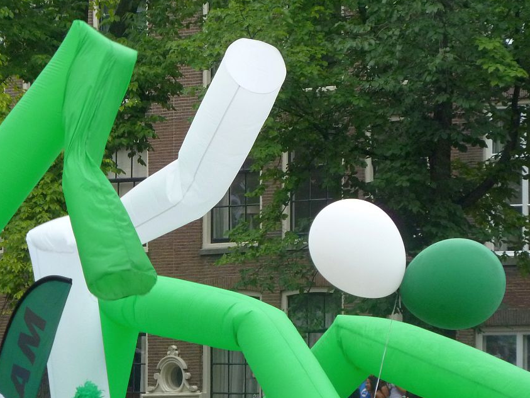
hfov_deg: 9.0
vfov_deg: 6.7
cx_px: 228
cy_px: 232
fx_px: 3383
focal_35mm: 221
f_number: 4.5
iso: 320
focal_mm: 29.9
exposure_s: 1/400
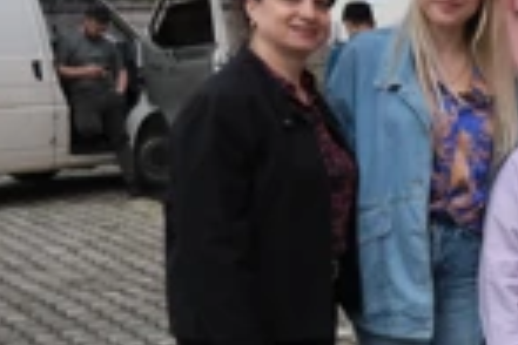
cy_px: 301
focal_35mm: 96
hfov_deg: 19.2
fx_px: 1381
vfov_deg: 14.1
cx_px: 726
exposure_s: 1/4000
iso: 2000
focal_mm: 21.3
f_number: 5.6
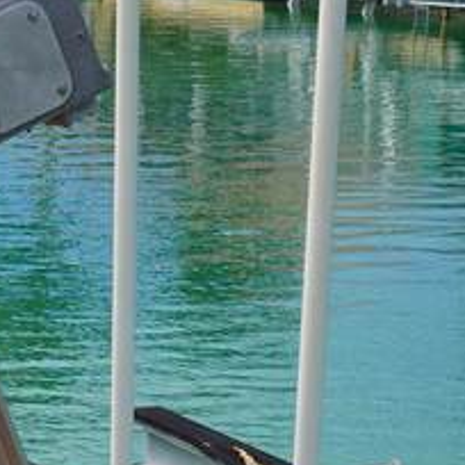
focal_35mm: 149
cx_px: 9
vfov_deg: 11.6
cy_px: 478
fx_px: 2264
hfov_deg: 11.6
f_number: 5
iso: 100
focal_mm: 28
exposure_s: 1/800
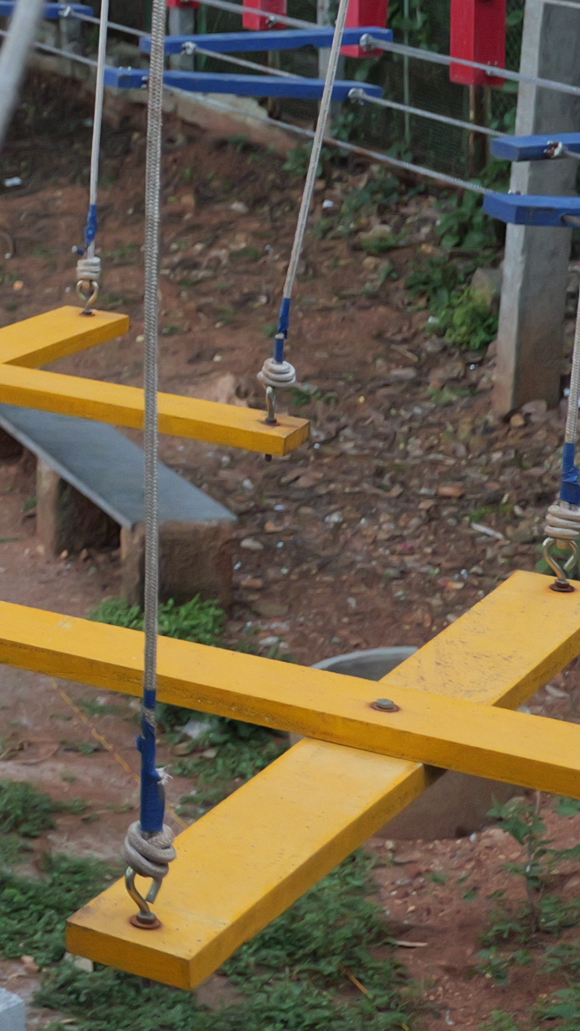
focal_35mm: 89
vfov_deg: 23.0
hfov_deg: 11.1
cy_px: 9
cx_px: -867
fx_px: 2433
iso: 2000
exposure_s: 1/125
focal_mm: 28
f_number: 4
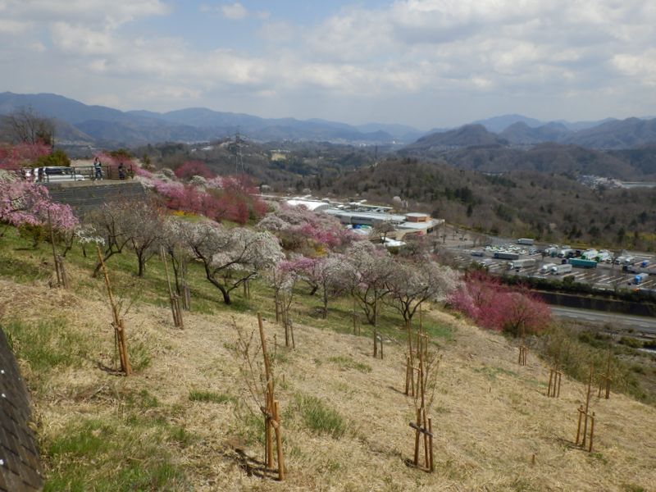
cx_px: 328
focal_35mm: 30
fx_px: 569
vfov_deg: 46.8
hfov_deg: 60.0
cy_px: 246
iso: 80
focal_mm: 5.3
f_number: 8.8
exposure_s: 1/200
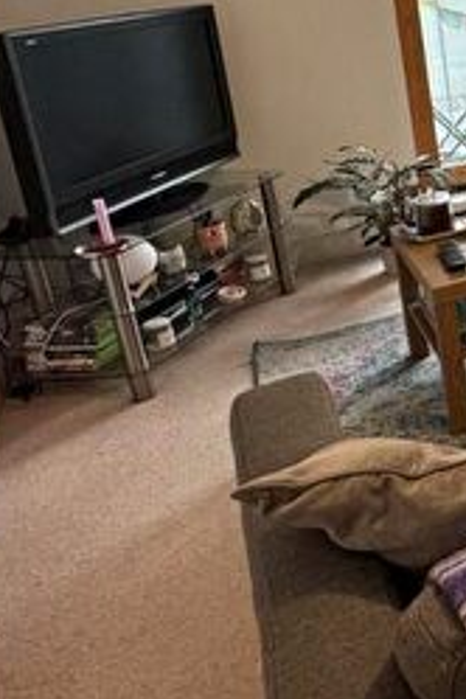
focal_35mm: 41
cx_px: 853
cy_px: 142
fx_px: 796
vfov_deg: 45.1
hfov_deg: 21.0
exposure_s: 1/50
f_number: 2.2
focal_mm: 2.22
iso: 250
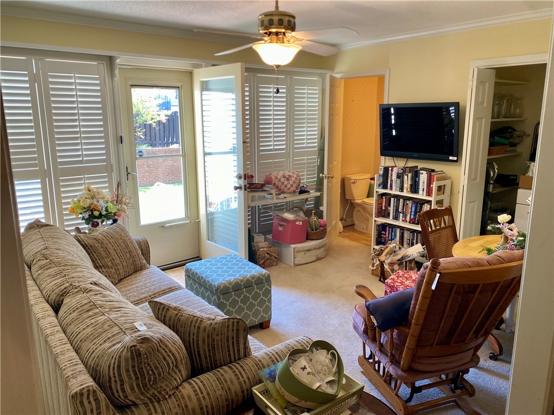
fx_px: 416
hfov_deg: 67.3
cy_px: 208
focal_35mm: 26
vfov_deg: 53.1
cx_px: 277
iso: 100
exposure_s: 1/120
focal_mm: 4.25
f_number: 1.8
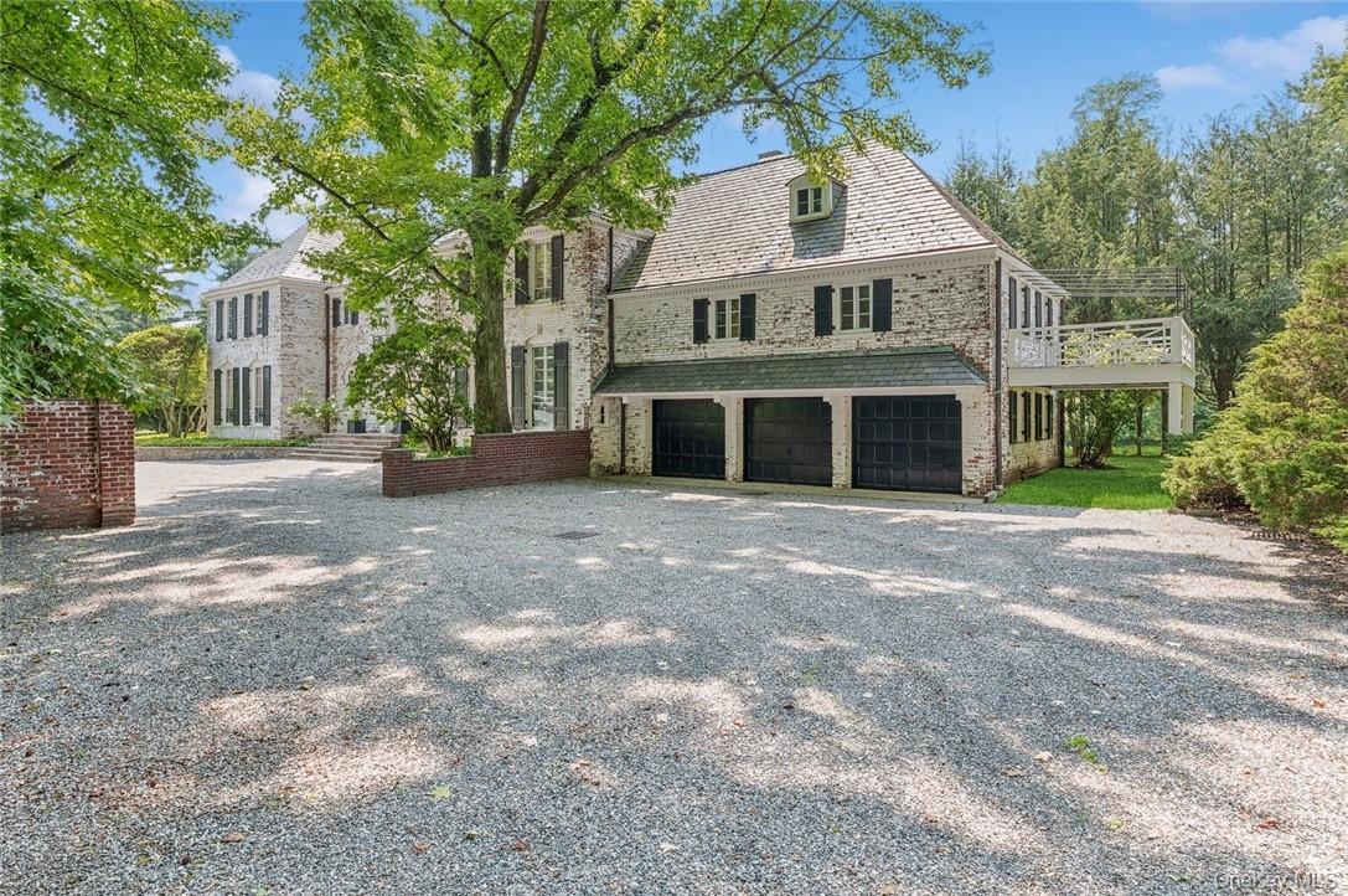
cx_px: 674
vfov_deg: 61.8
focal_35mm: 20
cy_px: 448
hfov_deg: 84.0
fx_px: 748
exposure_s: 1/15
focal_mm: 20
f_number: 11
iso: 200
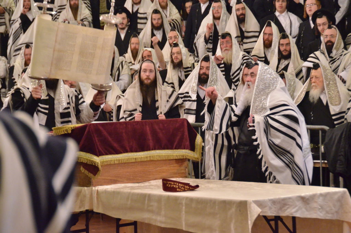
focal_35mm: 120
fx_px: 1167
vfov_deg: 11.4
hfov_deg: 17.1
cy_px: 116
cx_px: 176
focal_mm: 80
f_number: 5
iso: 2500
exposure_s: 1/80
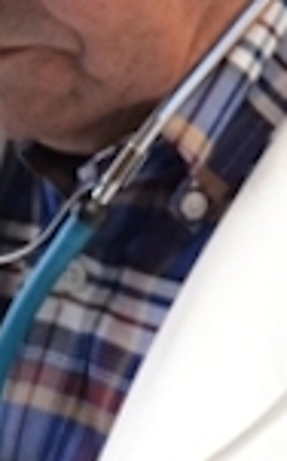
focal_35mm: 267
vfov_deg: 7.9
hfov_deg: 4.8
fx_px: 3351
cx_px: -372
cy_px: 386
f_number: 4
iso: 1000
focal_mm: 22
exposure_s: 1/80
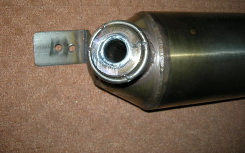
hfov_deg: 49.3
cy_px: 61
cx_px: 115
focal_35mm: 40
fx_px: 267
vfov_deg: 31.9
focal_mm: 5.7
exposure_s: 1/60
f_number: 2.8
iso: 50
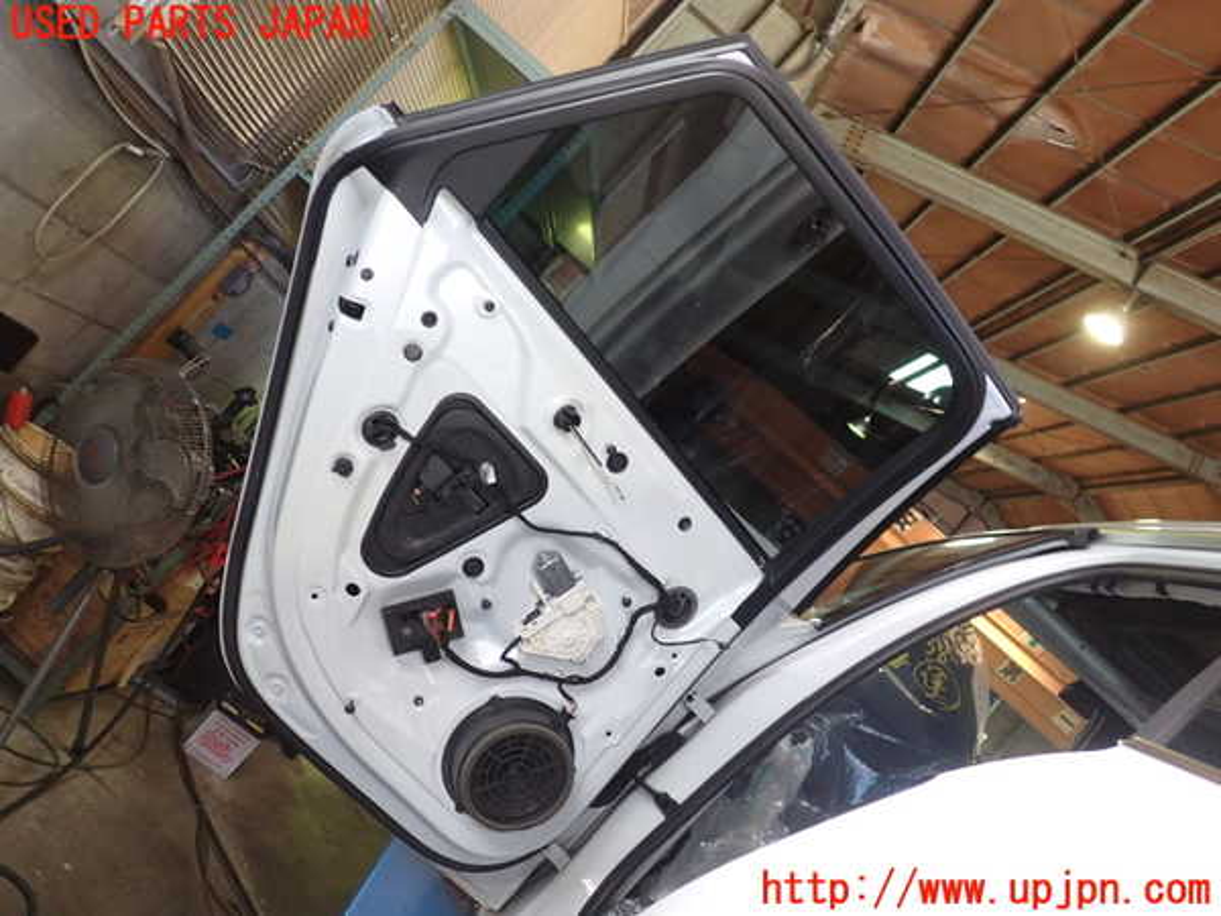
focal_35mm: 30
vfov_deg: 46.8
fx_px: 1058
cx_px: 610
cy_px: 458
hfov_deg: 60.0
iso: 200
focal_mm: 5.4
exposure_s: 1/40
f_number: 2.3
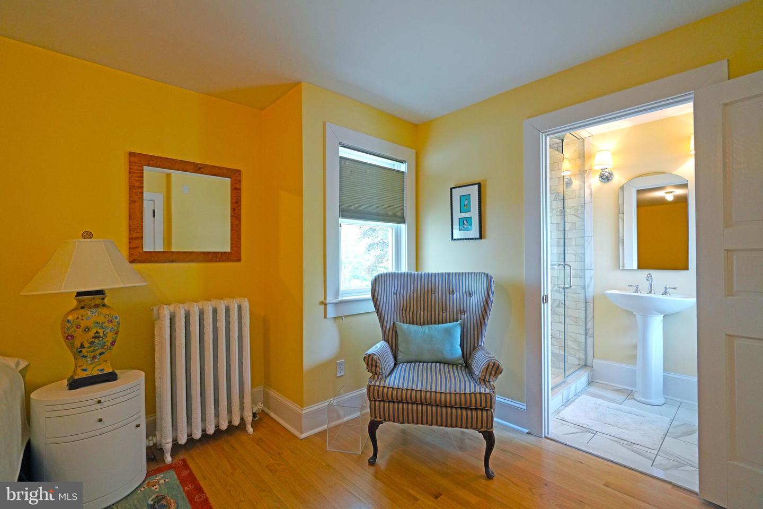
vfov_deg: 73.7
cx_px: 382
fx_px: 339
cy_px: 254
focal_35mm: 16
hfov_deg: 96.7
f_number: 4
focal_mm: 16
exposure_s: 1/160
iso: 1600
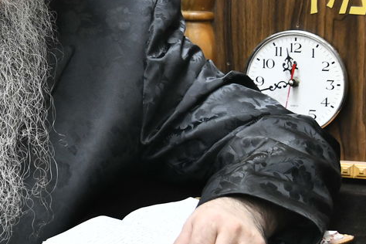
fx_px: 2552
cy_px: 10
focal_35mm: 251
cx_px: -58
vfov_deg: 5.5
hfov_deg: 8.1
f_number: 5.6
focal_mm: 85
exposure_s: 1/125
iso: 2000
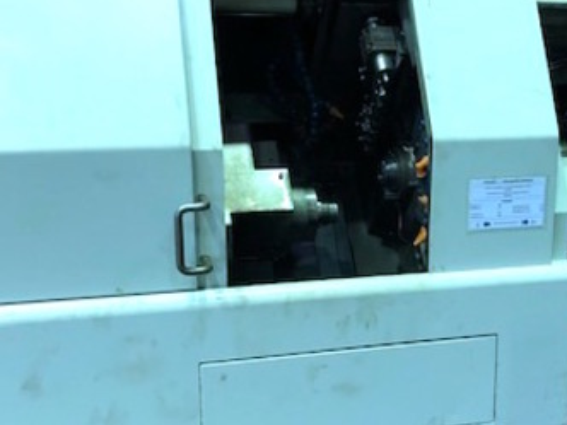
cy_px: 247
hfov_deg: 32.0
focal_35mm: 59
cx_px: 434
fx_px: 966
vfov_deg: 24.8
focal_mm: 3.99
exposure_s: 1/17
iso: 100
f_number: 1.8
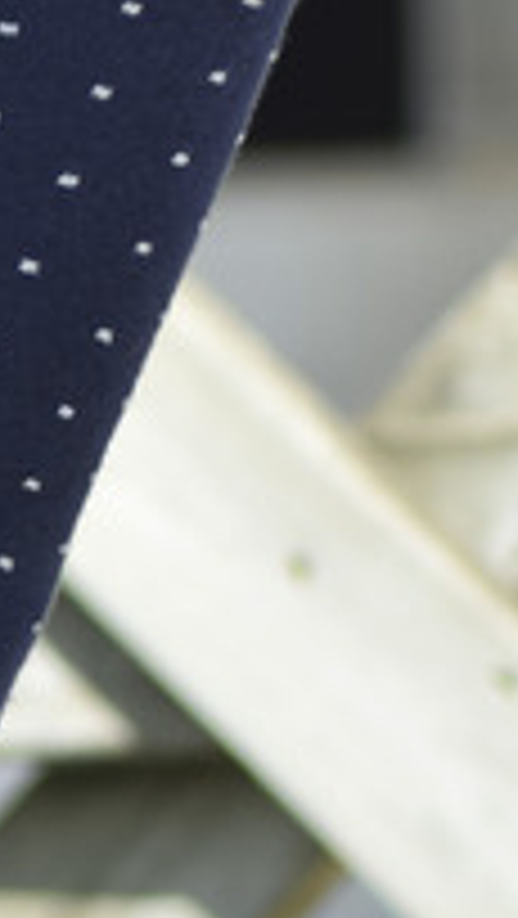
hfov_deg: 1.7
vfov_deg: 3.0
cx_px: -430
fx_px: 17308
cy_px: 639
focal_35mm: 710
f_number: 6.3
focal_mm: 90
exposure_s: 1/500
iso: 125
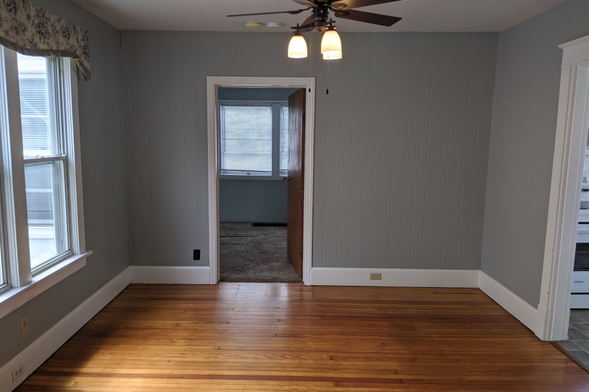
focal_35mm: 29
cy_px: 209
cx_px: 287
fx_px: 474
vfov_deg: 44.9
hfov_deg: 63.7
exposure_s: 1/192
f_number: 1.8
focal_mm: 4.44
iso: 52
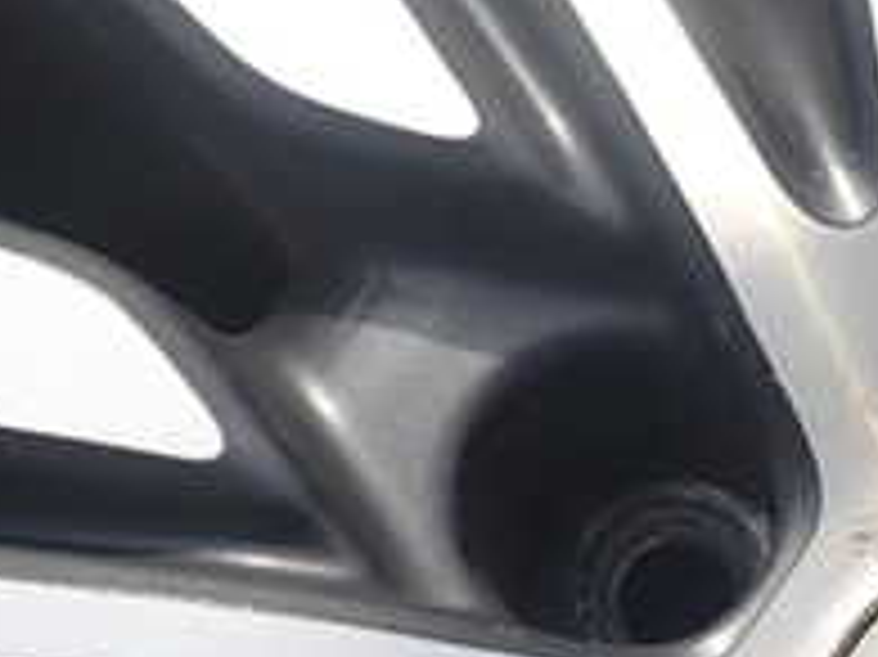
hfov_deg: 23.4
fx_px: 1952
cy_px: 752
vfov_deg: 18.3
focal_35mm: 77
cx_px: 1027
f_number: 8
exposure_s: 1/160
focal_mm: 4.5
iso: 100
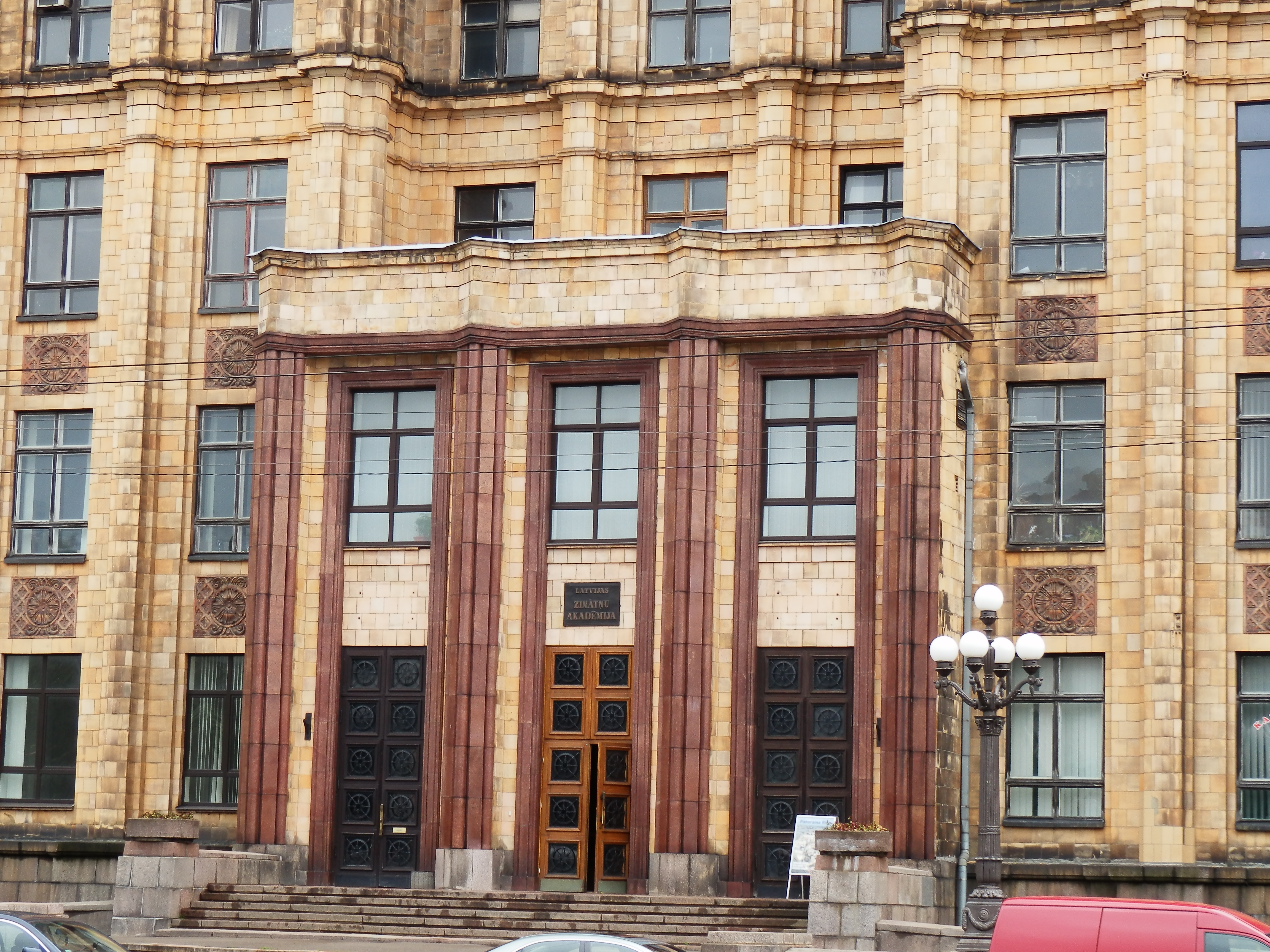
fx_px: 2935
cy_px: 476
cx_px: 635
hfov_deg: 24.4
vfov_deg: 18.4
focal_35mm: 80
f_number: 4.6
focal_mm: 14.4
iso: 80
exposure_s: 1/125
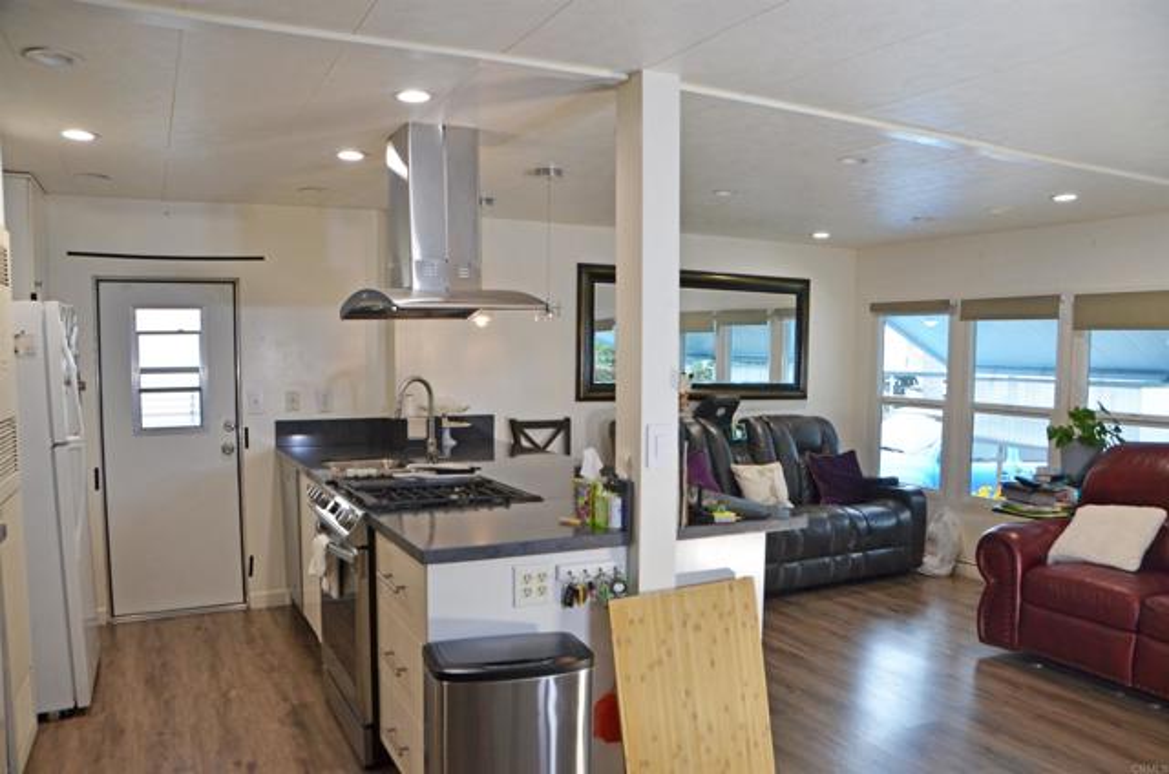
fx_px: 875
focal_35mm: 27
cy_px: 387
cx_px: 584
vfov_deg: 47.7
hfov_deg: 67.5
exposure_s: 1/80
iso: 400
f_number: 4.5
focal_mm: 18
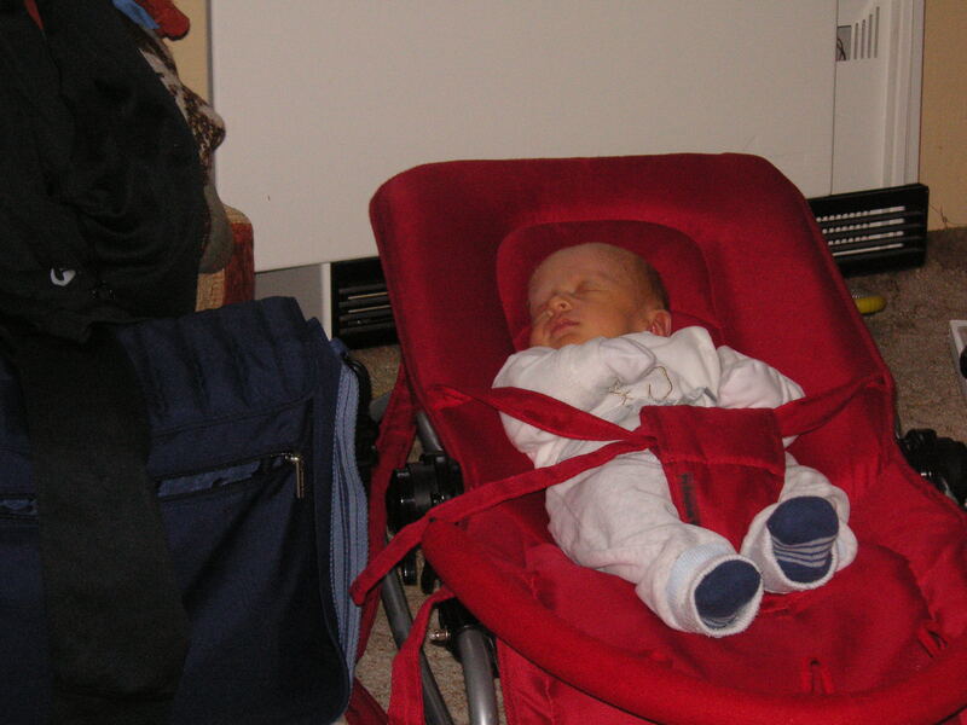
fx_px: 2766
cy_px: 362
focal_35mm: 99
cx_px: 484
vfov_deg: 14.9
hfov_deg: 19.8
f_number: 5
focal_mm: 16.4
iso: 160
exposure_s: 1/90
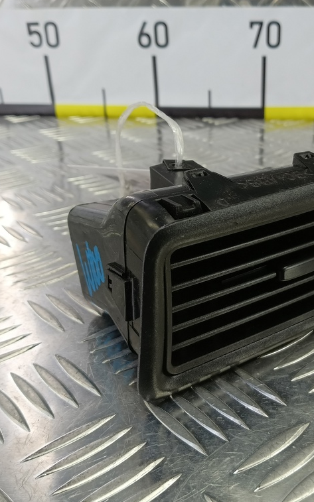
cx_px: 230
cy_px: 251
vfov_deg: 58.1
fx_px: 452
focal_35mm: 33
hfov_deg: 37.5
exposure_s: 1/50
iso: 137
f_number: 1.6
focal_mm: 4.11
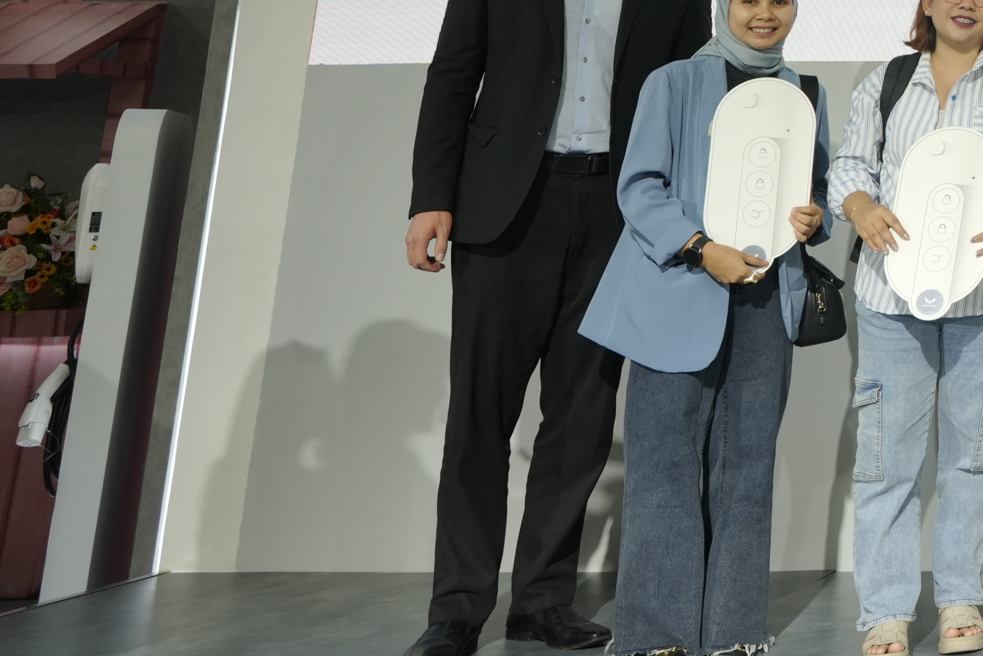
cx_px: 1558
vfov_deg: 19.8
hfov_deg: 23.5
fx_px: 1747
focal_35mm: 64
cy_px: -162
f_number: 4
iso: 500
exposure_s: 1/160
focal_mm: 20
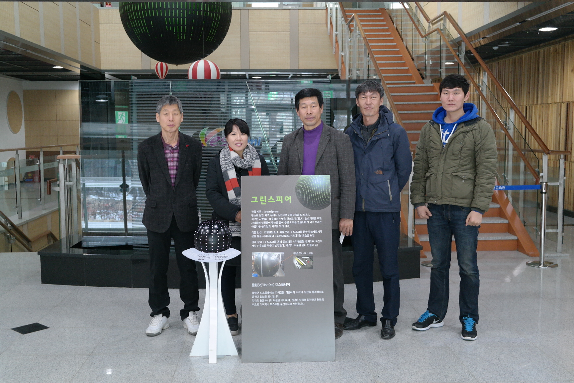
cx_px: 287
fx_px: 638
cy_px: 192
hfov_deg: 48.5
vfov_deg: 33.4
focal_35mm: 40
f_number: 4
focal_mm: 26
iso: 800
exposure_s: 1/50
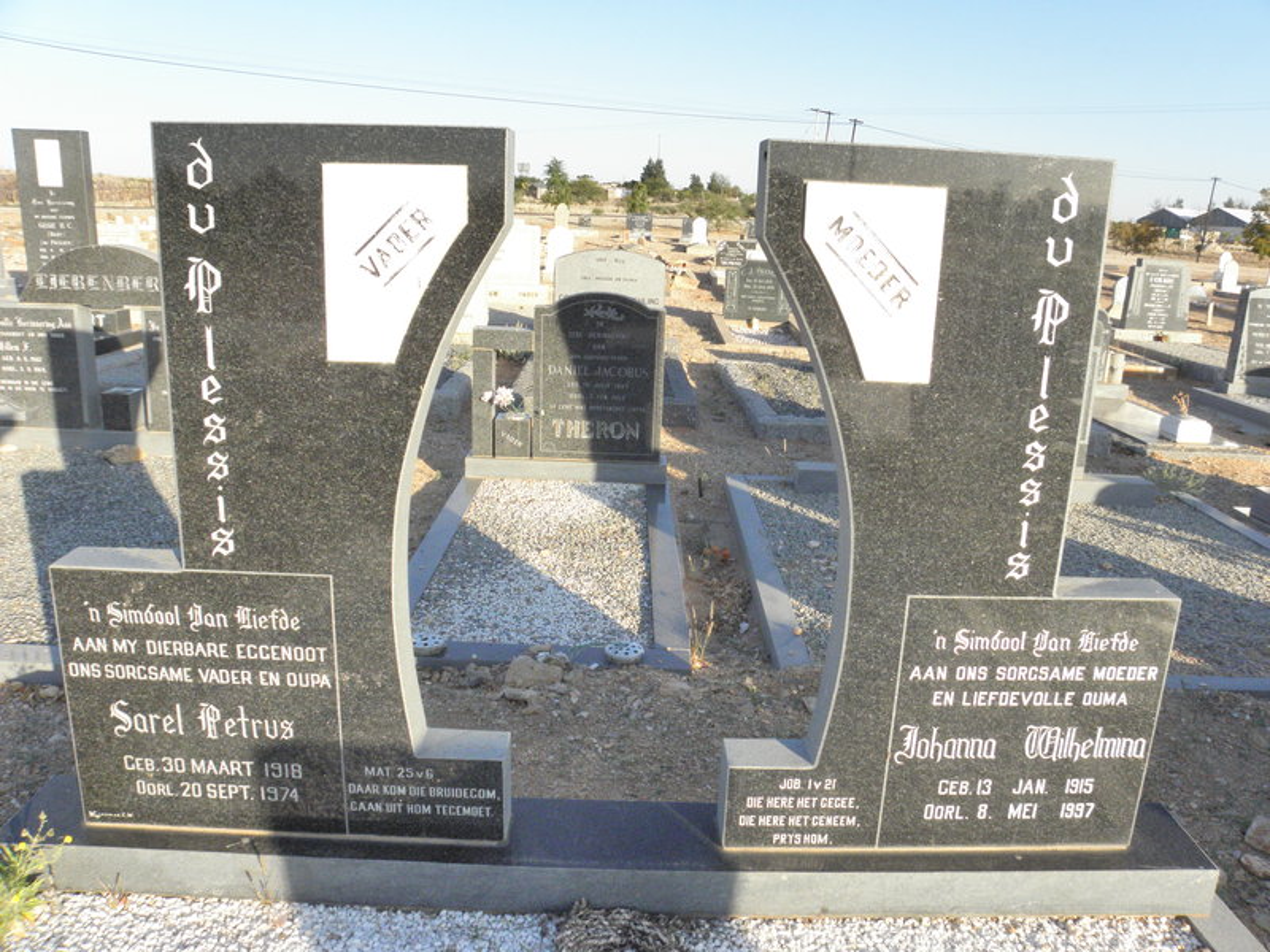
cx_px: 635
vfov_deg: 53.1
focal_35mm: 26
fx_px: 954
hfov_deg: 67.3
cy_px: 476
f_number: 6.3
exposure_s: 1/320
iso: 200
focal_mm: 4.6
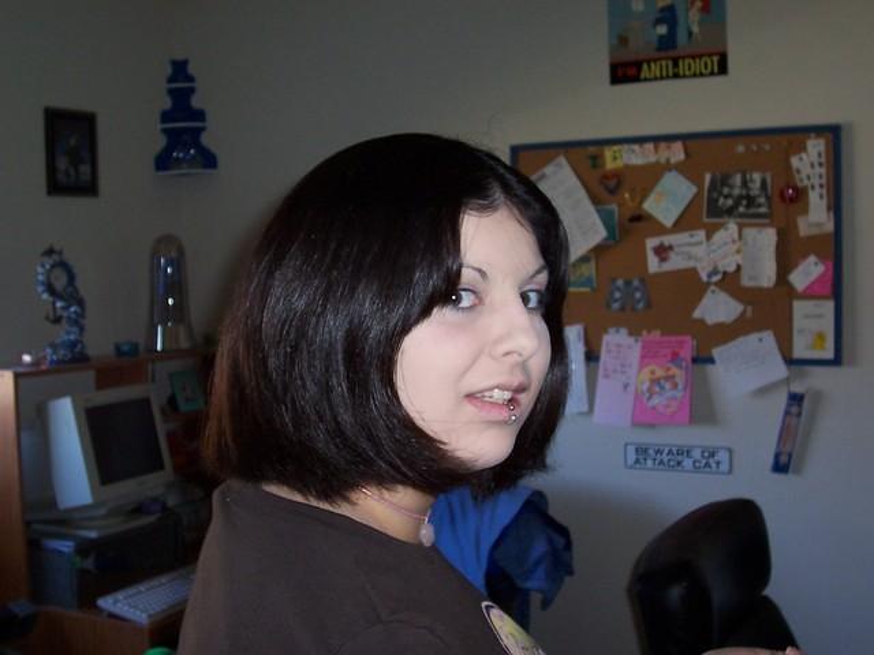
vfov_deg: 31.5
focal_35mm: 46
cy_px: 328
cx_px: 437
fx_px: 1161
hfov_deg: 41.2
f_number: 3
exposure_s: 1/60
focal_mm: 7
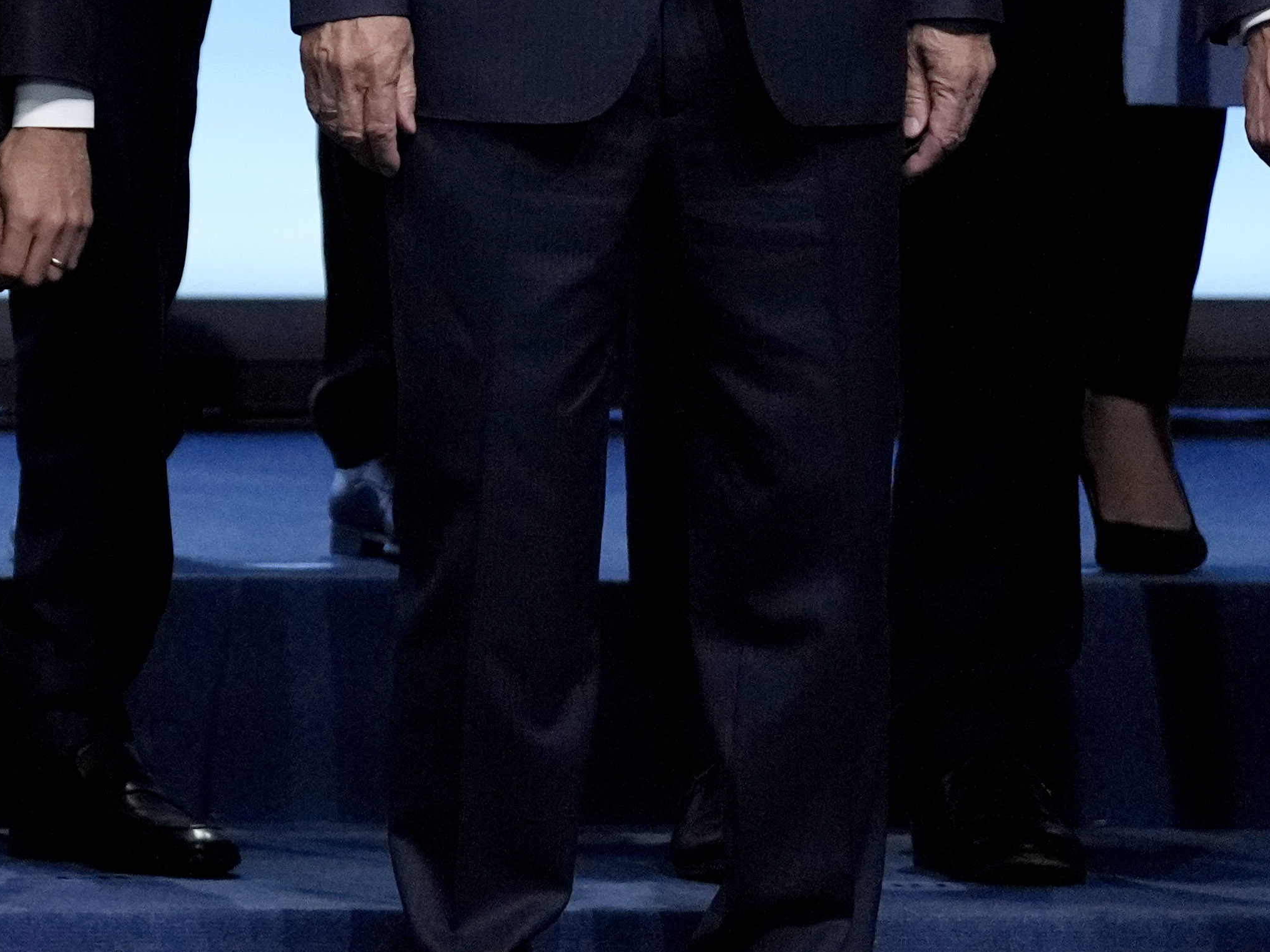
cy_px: -357
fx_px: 30042
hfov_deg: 2.4
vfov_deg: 1.8
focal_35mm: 819
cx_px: -1008
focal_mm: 200
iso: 4000
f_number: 3.5
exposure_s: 1/1000
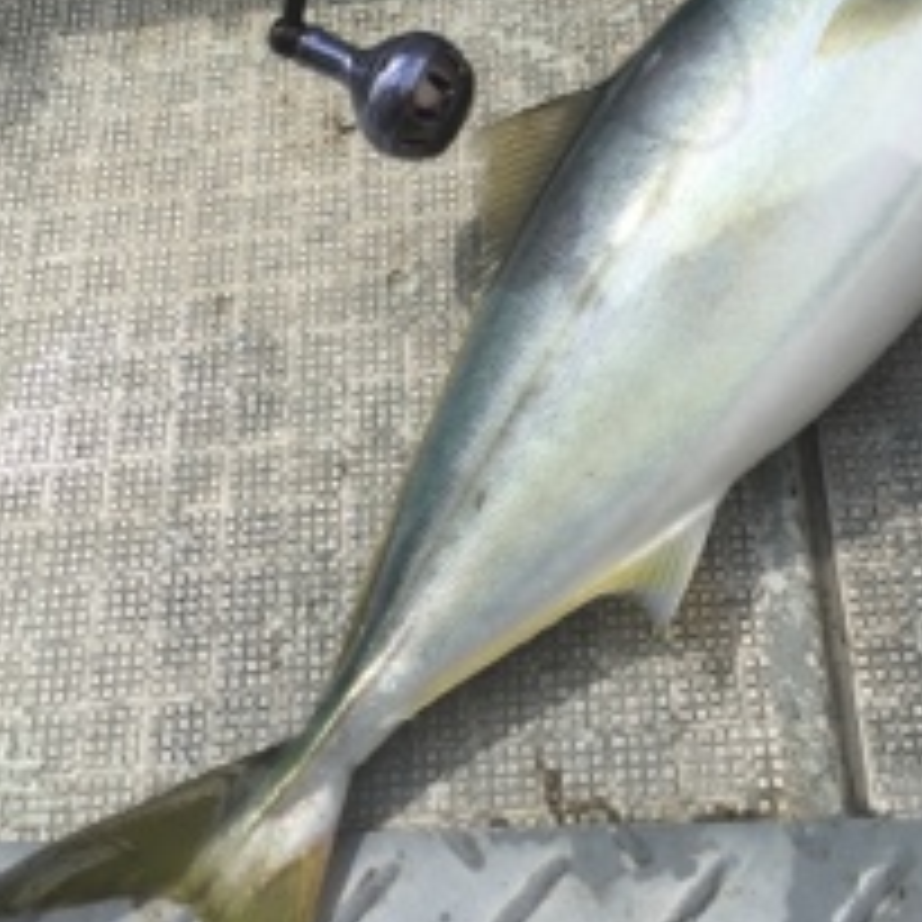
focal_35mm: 50
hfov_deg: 33.9
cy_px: 184
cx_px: 567
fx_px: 1507
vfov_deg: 33.1
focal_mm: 4.15
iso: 25
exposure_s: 1/1789
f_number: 2.2
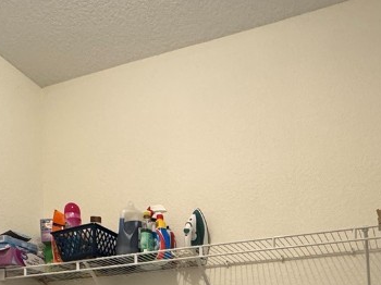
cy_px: 382
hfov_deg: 45.2
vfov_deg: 28.1
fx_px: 451
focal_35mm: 41
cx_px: 248
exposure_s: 1/60
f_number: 2.2
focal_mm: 2.22
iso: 250
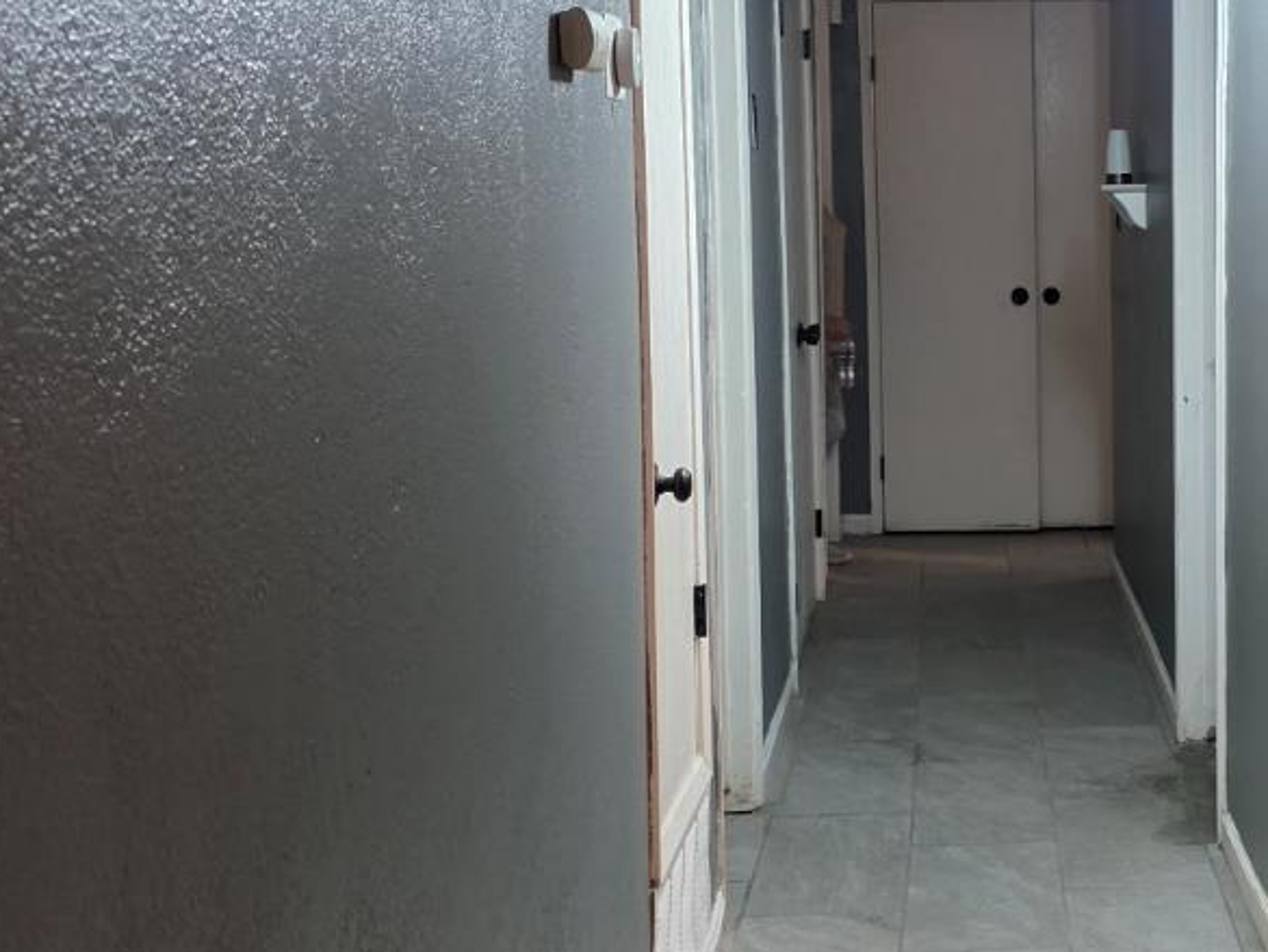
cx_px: 1060
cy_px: 346
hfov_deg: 31.6
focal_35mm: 59
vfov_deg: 24.7
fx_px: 2162
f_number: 1.7
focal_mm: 6.3
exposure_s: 1/120
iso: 800
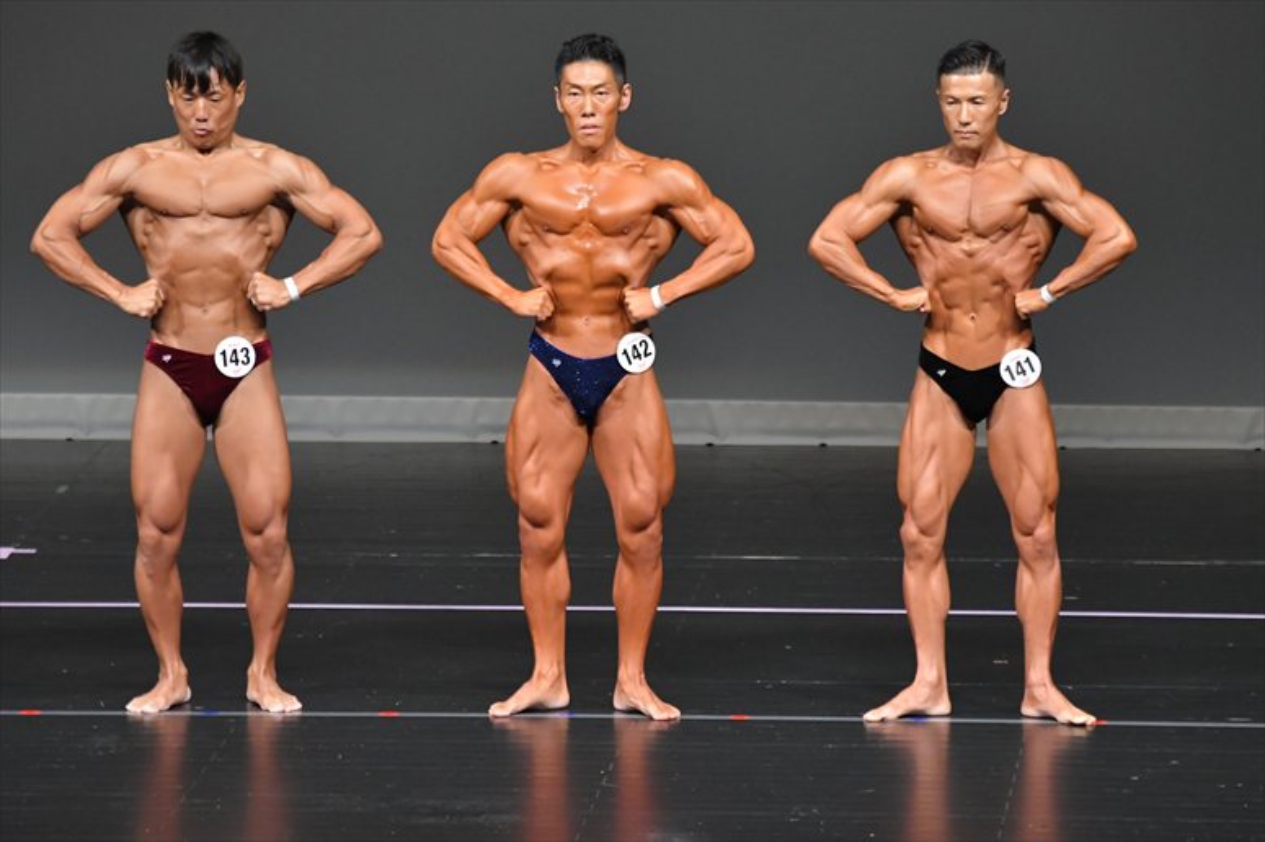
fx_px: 12117
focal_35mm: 345
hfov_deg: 6.0
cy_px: 421
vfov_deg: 4.0
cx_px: 632
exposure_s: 1/400
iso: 4000
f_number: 5.6
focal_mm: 230
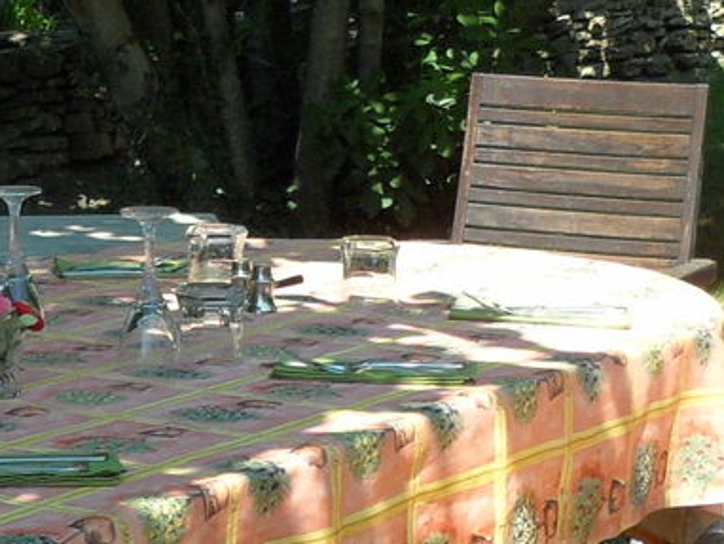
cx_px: 286
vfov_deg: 13.1
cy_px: 298
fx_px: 2365
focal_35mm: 113
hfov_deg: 17.4
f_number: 3.5
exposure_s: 1/350
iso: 80
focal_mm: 4.9
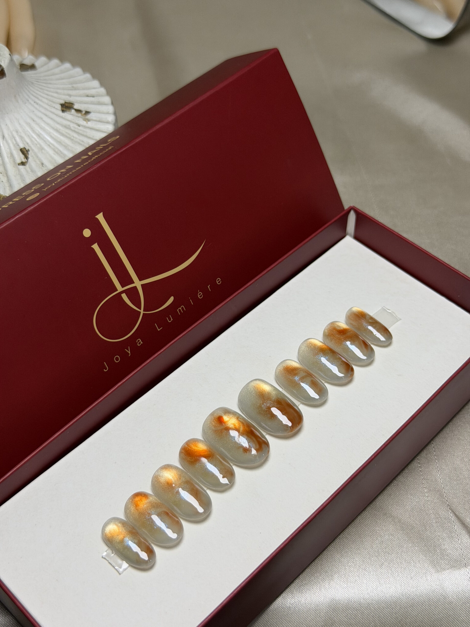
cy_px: 314
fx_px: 869
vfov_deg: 39.7
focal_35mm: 48
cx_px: 235
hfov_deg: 30.3
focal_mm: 6.76
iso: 64
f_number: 1.78
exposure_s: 1/100
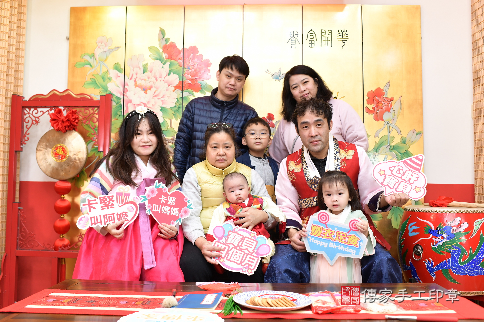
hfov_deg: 54.4
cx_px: 242
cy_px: 161
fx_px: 471
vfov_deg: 37.9
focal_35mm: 35
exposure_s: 1/200
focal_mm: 35
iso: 1000
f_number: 4.5
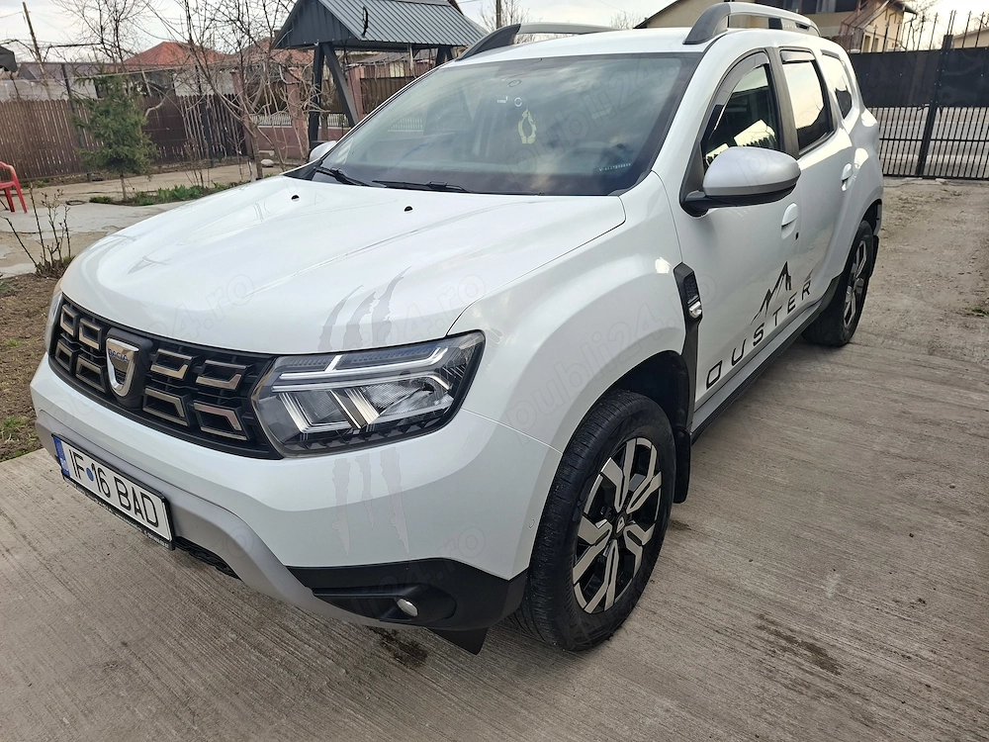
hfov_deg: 73.9
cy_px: 371
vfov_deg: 58.9
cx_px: 494
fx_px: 657
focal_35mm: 23
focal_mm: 5.54
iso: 50
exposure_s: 1/215
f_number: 1.8
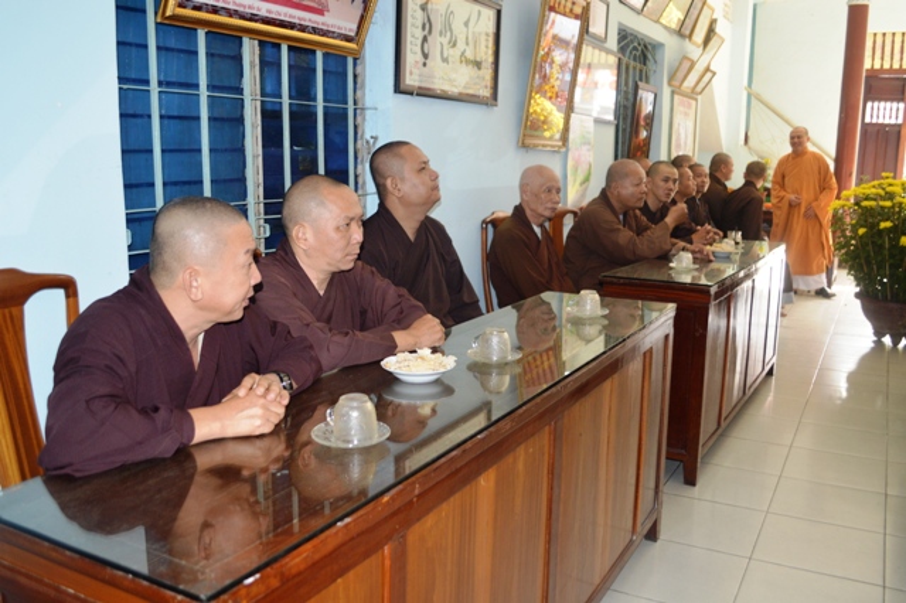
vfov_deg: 43.6
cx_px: 453
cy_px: 302
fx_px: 755
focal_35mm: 30
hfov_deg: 62.0
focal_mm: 20
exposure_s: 1/60
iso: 560
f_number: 3.8
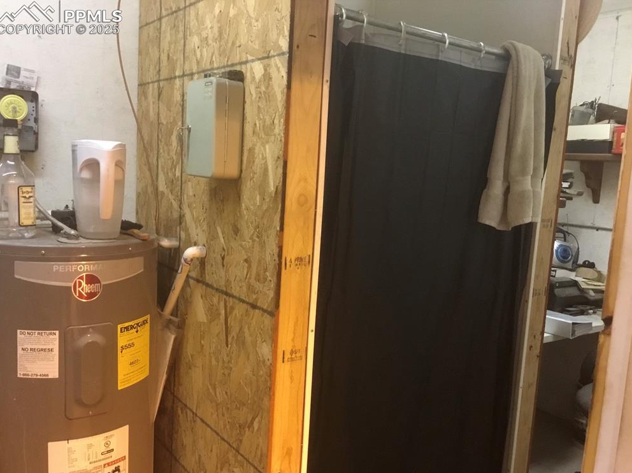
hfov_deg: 56.8
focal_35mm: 32
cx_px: 320
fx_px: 584
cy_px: 243
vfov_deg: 44.1
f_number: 2.4
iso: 160
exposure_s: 1/30
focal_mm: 3.3
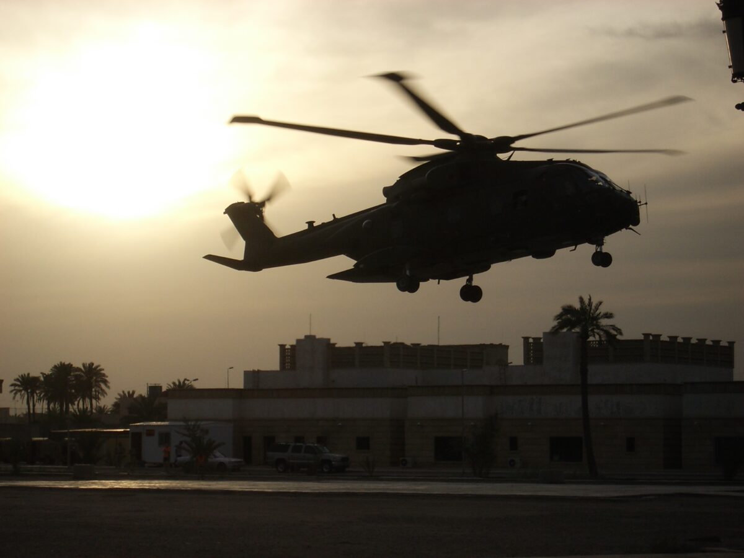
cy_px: 279
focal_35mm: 105
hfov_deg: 18.7
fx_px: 2257
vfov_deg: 14.1
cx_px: 372
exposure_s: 1/200
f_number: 7.7
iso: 80
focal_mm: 17.4
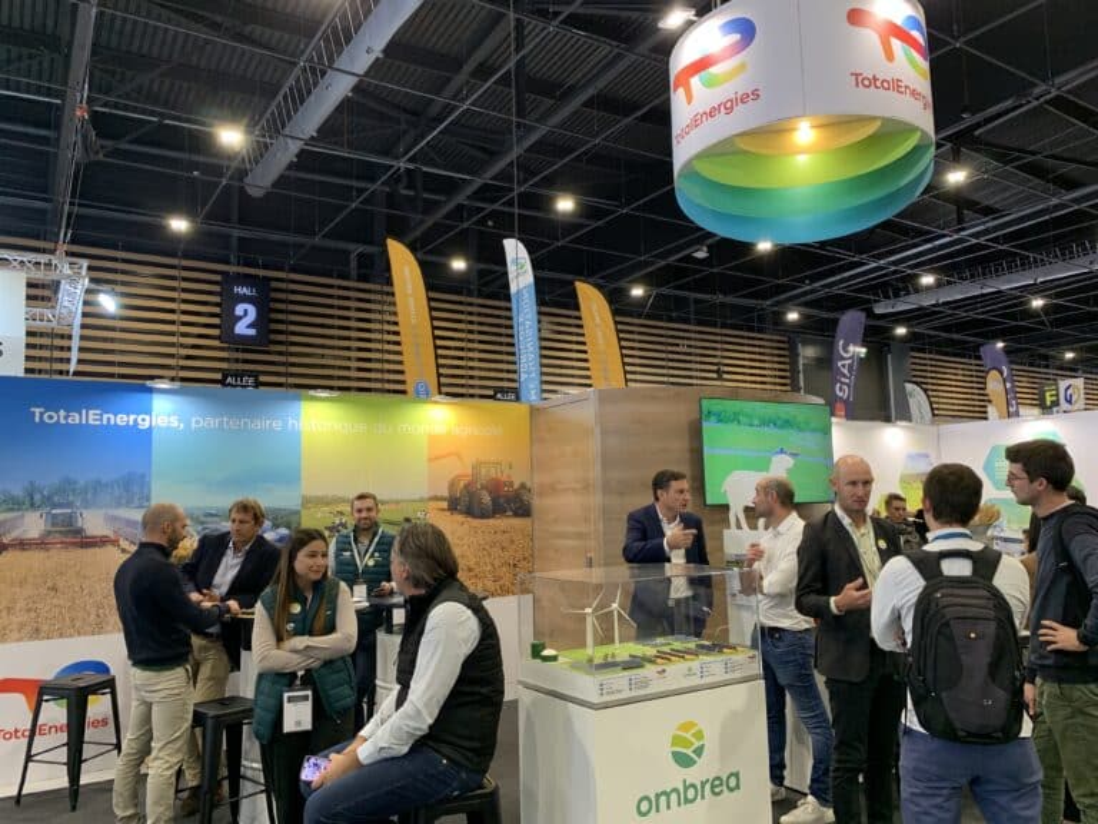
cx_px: 549
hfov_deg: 67.3
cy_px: 412
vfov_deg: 53.1
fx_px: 825
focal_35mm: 26
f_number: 1.8
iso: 64
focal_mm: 4.25
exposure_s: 1/50
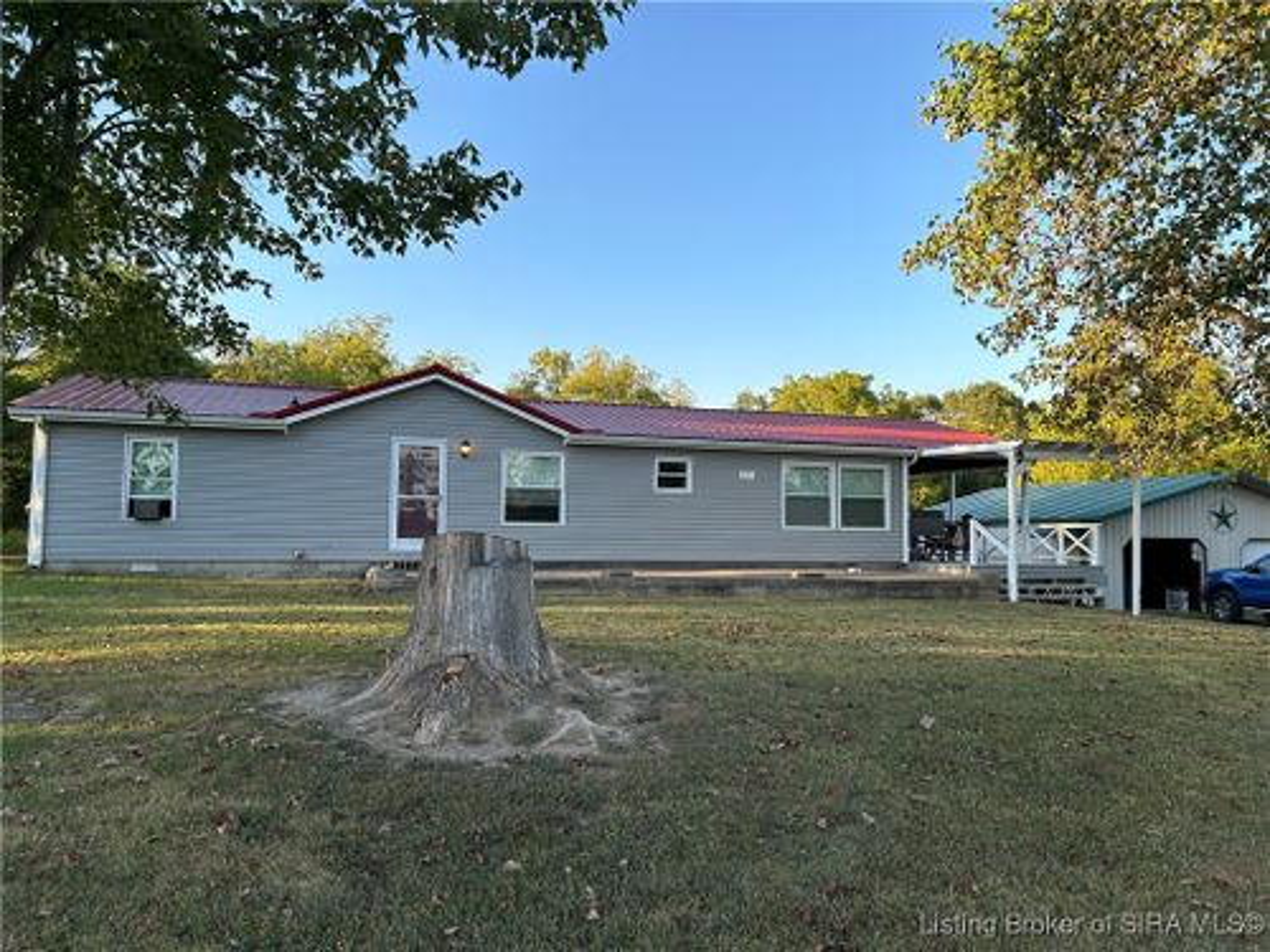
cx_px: 635
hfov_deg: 67.3
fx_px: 954
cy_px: 476
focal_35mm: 26
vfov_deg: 53.1
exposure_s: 1/909
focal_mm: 5.7
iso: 50
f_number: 1.5
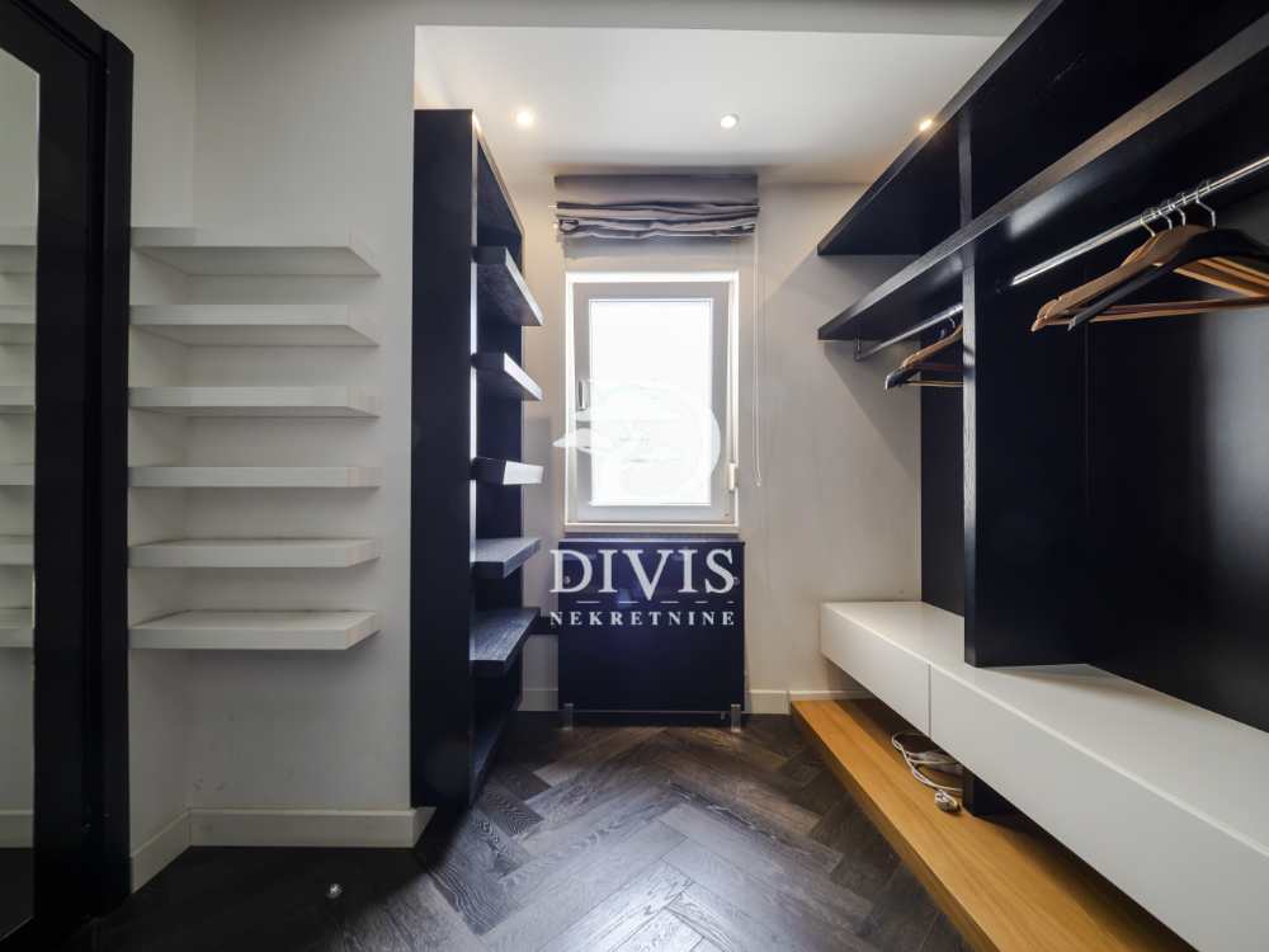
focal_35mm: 14
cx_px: 634
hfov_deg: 102.1
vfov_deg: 85.7
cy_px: 476
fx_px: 513
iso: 400
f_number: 4
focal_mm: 7
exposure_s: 1/30
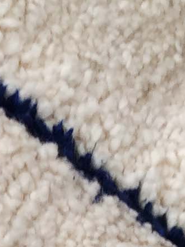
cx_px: -377
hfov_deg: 6.4
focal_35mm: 213
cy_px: 488
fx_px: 1518
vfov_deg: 8.8
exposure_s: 1/100
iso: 32
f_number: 2.2
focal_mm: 4.15
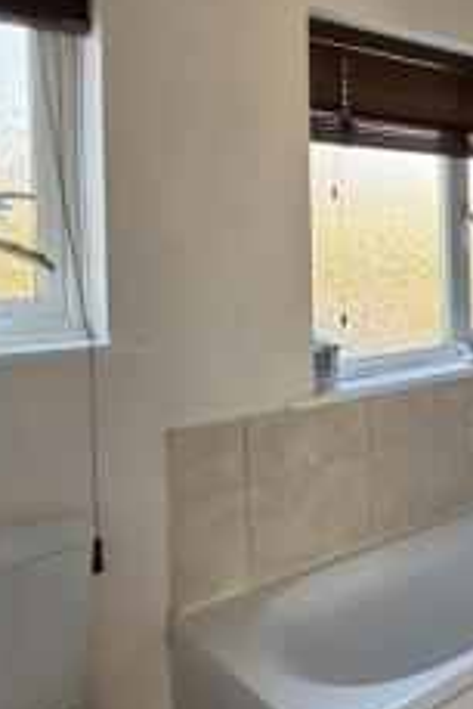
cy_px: 262
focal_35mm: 37
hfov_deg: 29.1
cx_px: 617
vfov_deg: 51.3
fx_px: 728
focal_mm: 2.22
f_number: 2.2
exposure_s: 1/113
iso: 320
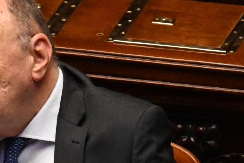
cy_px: 208
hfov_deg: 1.2
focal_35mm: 1703
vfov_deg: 0.8
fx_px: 11545
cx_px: -56
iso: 6400
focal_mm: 400
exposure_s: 1/200
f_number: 5.6
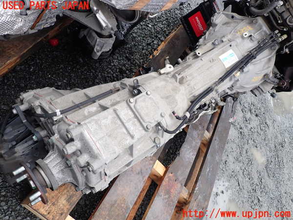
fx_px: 212
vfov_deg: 54.9
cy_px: 110
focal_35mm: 25
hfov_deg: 69.4
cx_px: 146
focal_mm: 4.5
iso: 100
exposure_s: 1/250
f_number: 2.8
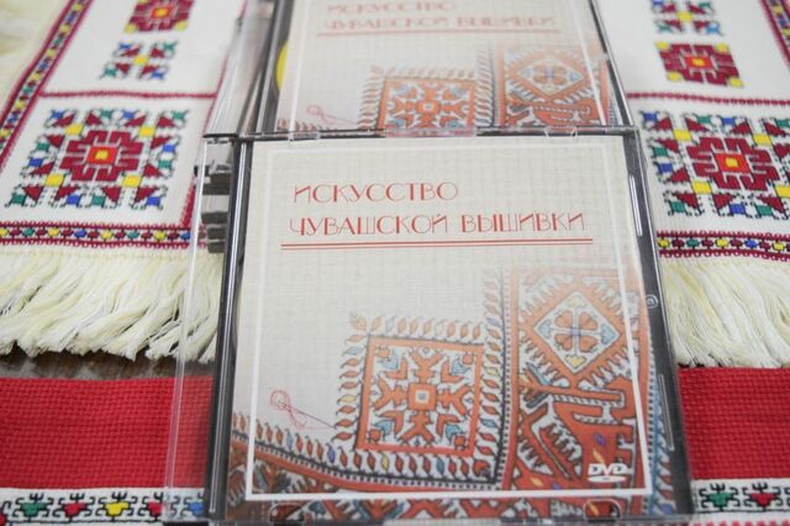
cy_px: 263
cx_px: 395
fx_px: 888
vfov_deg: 33.0
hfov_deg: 47.9
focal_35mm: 40
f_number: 4
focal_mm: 27
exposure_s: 1/60
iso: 720
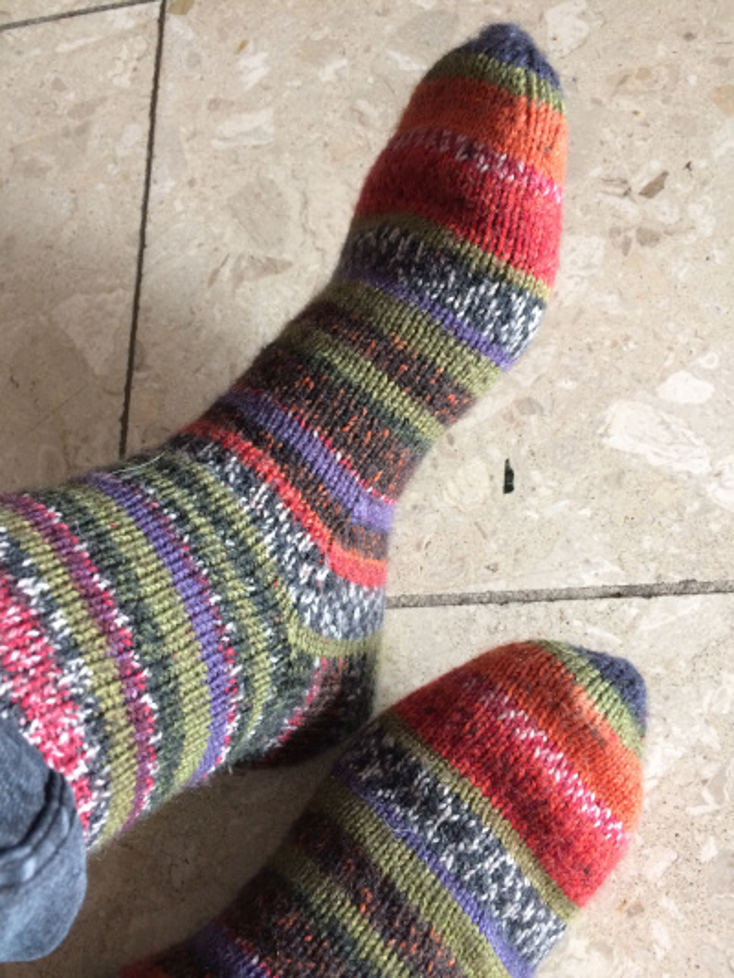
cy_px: 489
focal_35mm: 29
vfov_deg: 61.6
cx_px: 367
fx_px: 820
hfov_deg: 48.2
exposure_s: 1/33
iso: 250
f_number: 2.2
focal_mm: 4.15
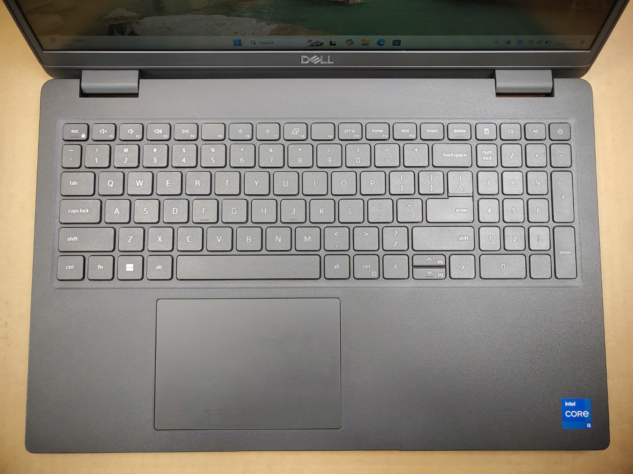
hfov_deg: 63.4
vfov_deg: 49.7
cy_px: 237
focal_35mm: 28
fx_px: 512
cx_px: 316
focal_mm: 4.36
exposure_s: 1/60
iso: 50
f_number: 1.8
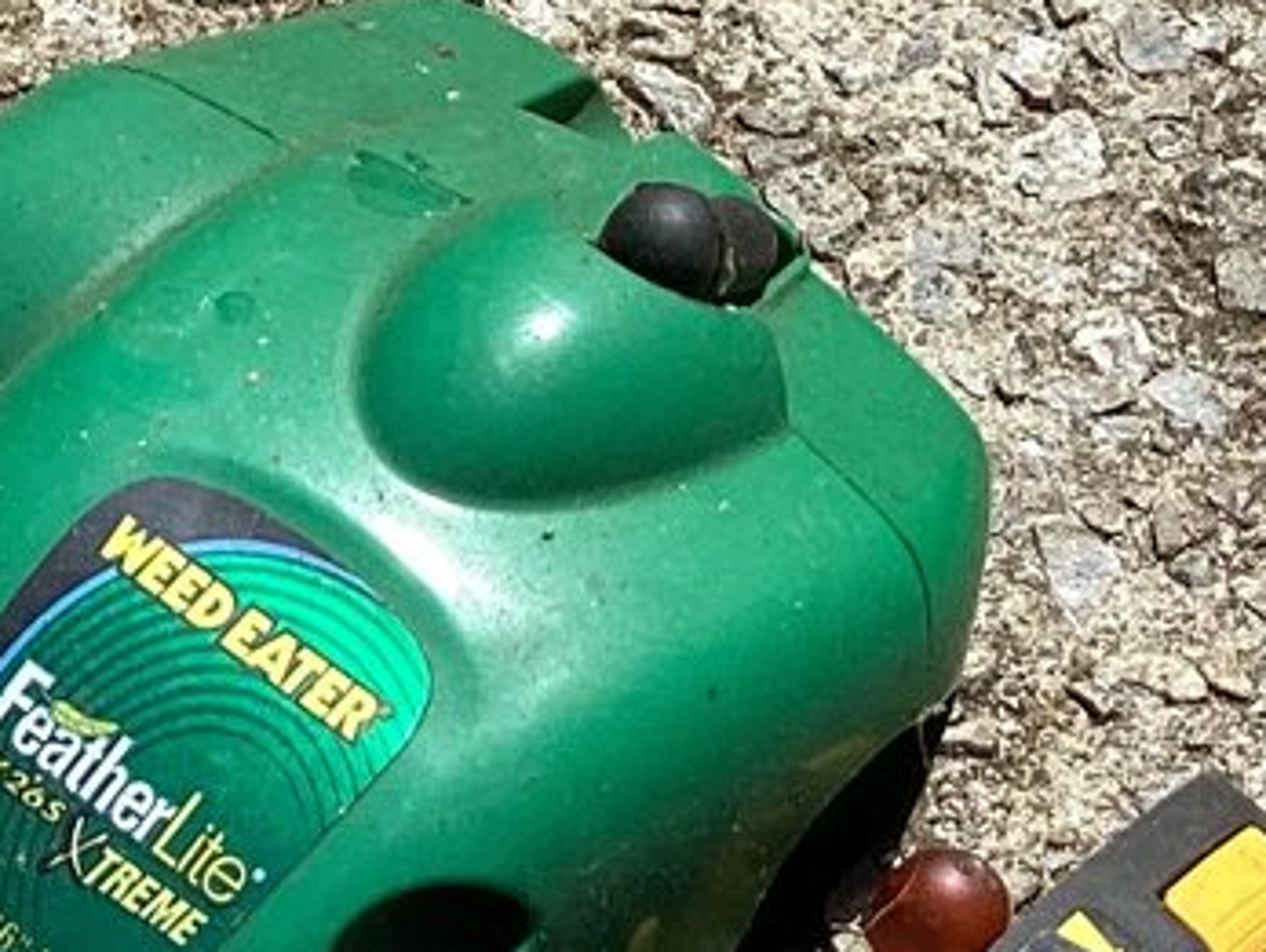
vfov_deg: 10.5
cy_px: 1592
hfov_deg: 14.1
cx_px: -341
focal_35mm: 135
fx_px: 4942
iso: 25
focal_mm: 3.3
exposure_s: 1/1508
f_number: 2.4
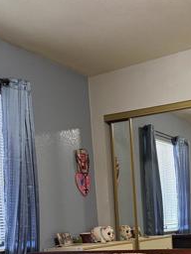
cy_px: 233
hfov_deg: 23.9
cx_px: 162
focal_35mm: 60
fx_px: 441
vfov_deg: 30.6
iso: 500
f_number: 1.78
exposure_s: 1/60
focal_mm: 6.76
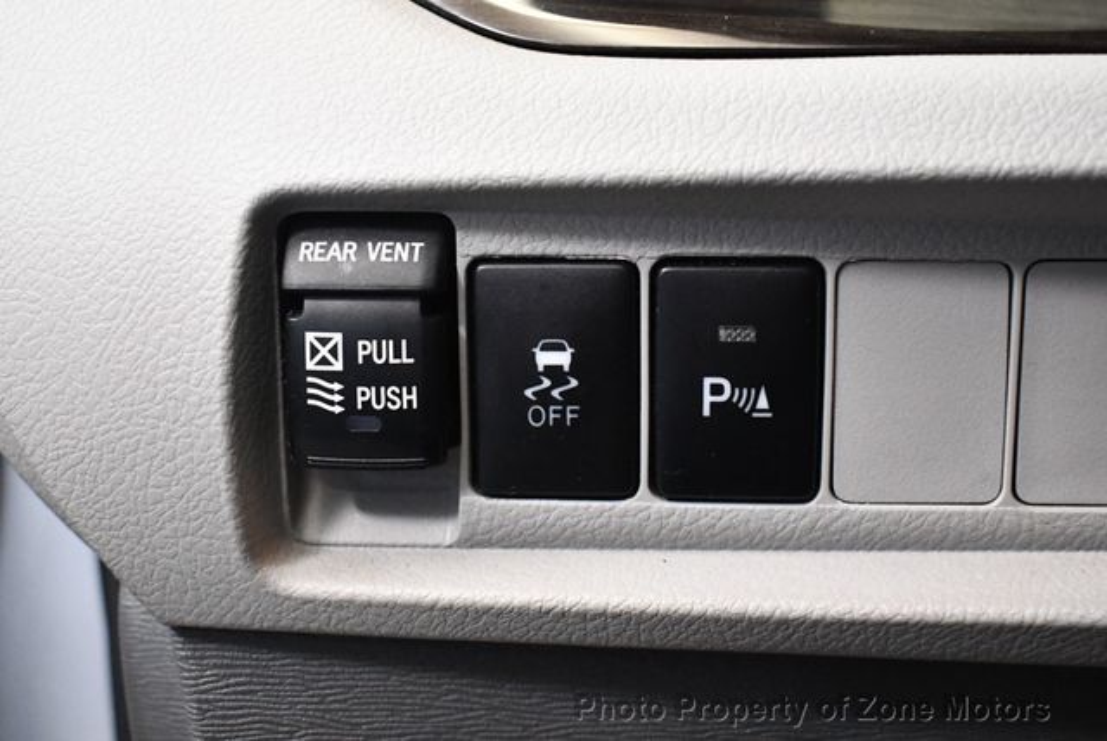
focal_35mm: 56
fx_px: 1724
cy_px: 370
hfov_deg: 35.6
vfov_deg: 24.2
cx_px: 554
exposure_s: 1/60
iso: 3600
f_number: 4.2
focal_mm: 28
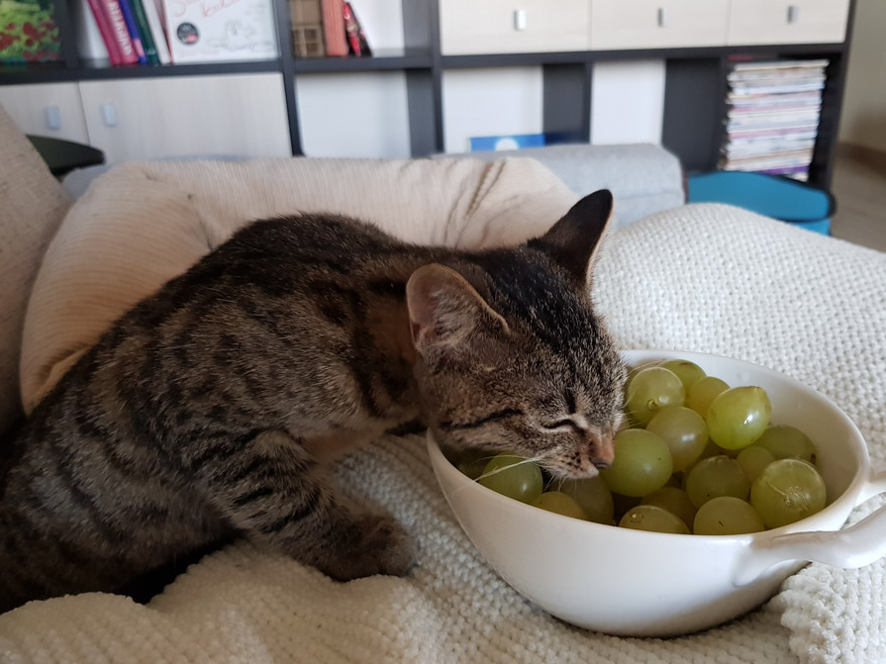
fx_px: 793
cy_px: 351
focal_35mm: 31
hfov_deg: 58.0
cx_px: 517
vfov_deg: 45.4
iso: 200
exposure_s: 1/20
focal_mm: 4.3
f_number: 1.7
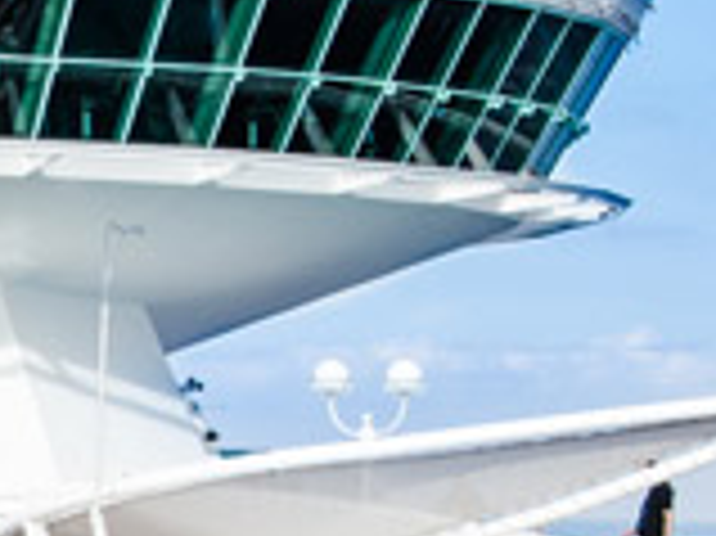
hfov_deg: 8.1
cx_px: -464
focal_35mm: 238
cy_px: 691
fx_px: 4919
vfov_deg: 6.2
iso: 250
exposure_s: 1/320
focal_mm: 28
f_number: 8
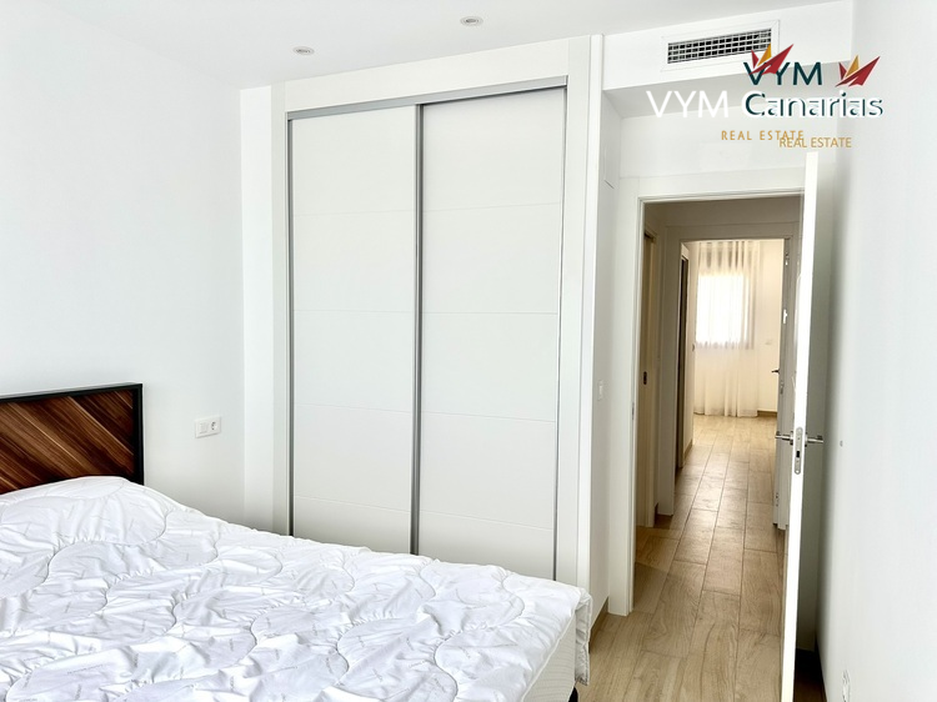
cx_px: 468
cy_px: 351
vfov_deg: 56.8
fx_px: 649
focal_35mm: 24
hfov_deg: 71.6
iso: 80
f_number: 1.78
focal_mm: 6.86
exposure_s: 1/368
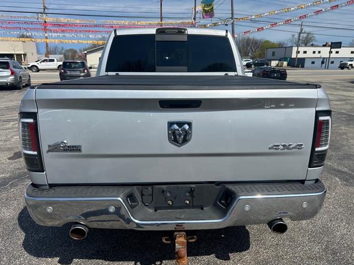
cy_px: 132
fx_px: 276
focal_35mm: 27
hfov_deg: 65.3
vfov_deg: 51.4
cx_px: 182
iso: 50
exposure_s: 1/5882
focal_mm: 5.7
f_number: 1.5
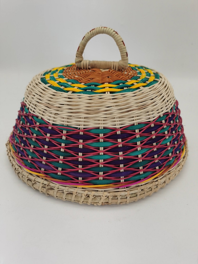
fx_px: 206
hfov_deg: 51.4
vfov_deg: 65.3
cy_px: 132
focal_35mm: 27
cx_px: 99
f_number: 1.6
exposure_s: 1/120
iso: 50
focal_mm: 5.56
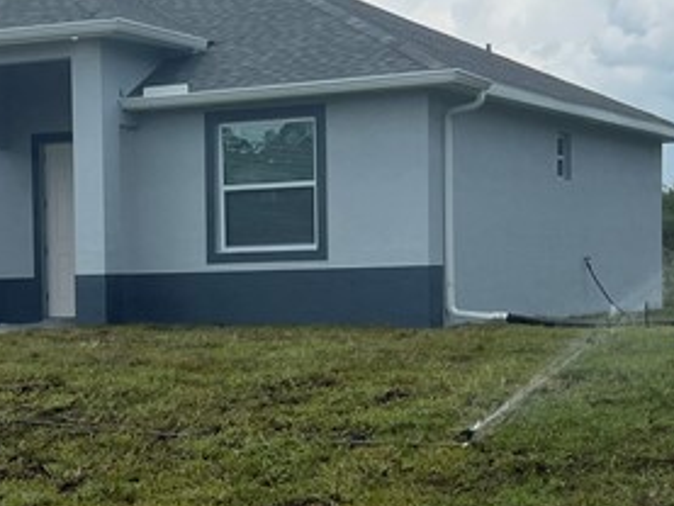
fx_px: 1870
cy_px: 348
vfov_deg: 15.4
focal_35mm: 96
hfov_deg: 20.1
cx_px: 78
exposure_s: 1/6579
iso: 50
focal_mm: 5.7
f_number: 1.5
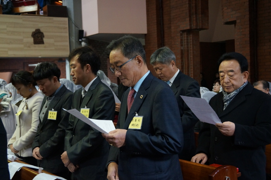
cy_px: 90
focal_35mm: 43
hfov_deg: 45.5
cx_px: 136
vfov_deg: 31.1
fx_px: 323
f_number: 4.5
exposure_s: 1/60
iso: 2000
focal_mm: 29
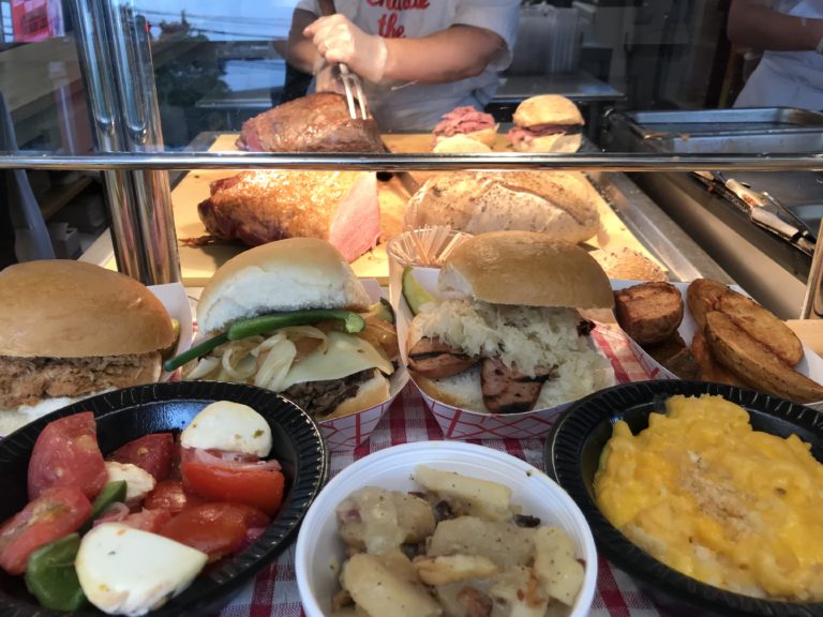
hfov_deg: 63.4
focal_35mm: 28
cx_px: 412
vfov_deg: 49.7
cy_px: 308
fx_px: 666
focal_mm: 3.99
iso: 40
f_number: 1.8
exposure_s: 1/120
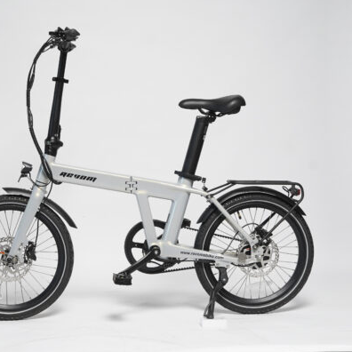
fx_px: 771
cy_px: 176
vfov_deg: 25.7
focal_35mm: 67
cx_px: 143
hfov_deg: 25.7
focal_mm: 35
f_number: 7.1
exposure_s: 1/125
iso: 1000
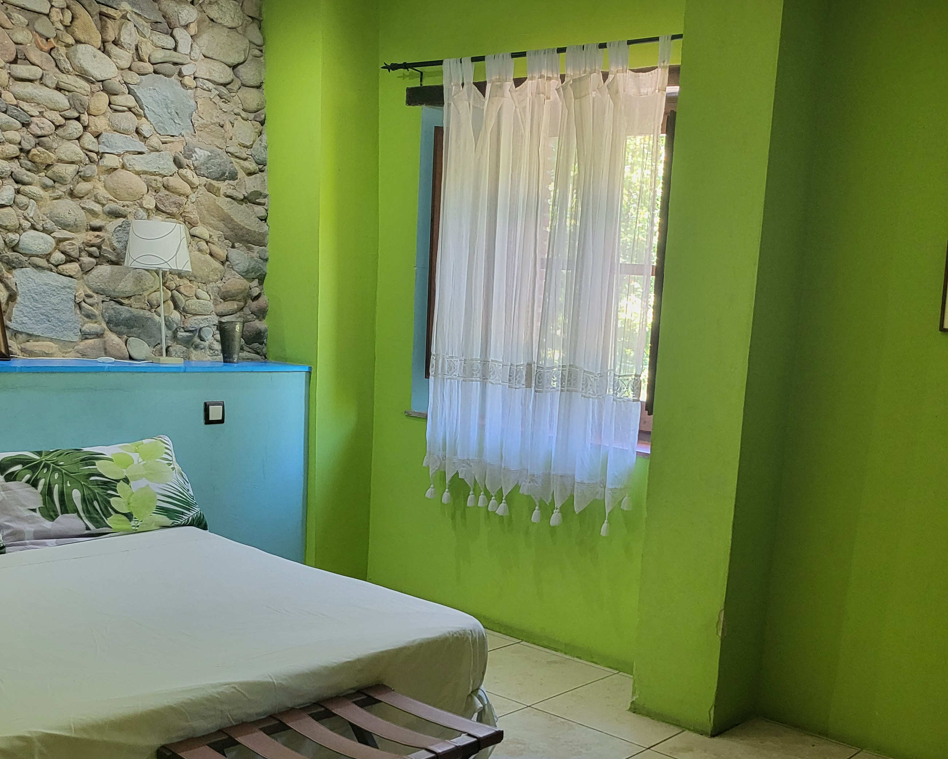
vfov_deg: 37.5
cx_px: 641
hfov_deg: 46.0
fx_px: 1094
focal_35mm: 39
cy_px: 544
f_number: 1.8
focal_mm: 4.25
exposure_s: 1/50
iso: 250
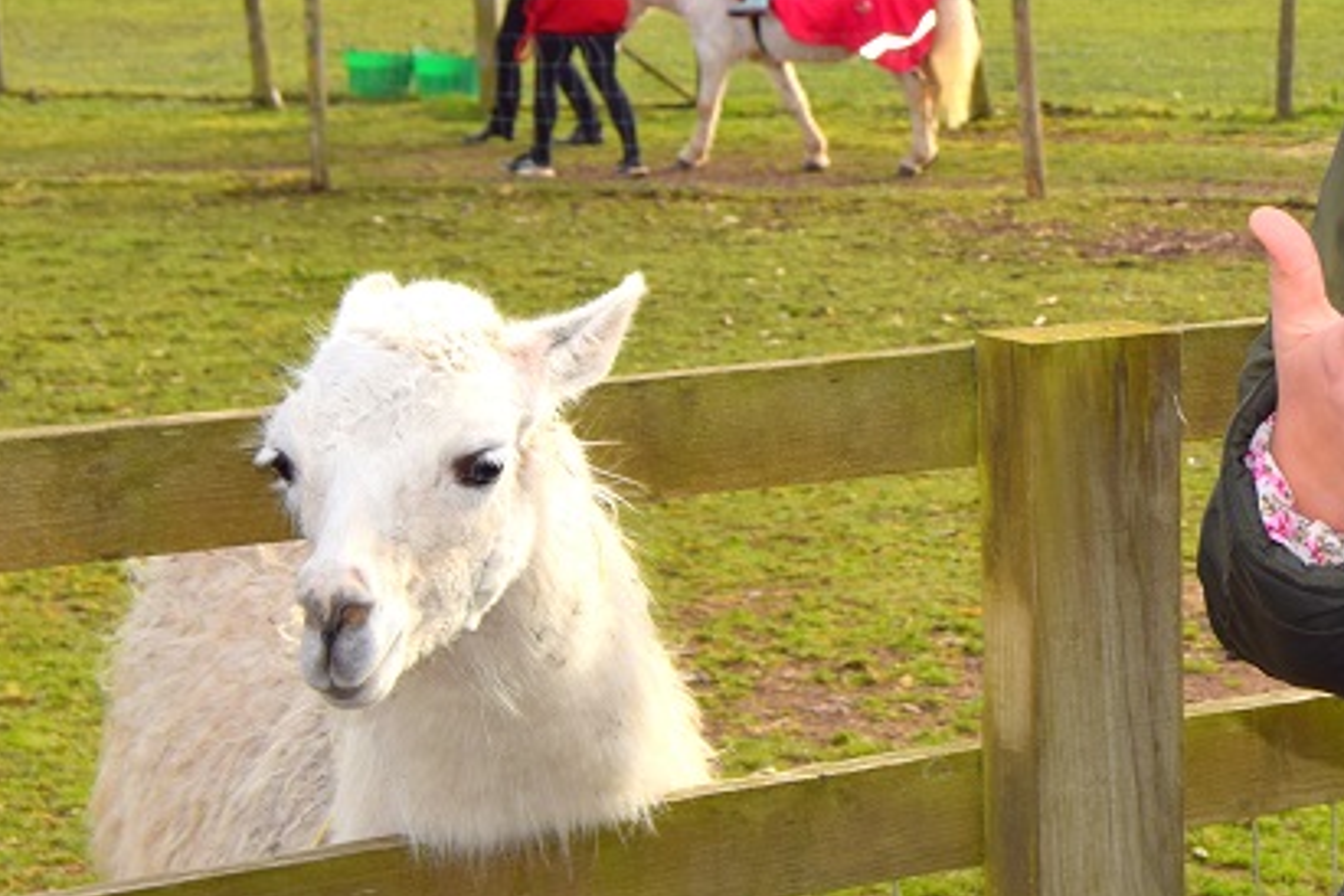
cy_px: 203
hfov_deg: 17.3
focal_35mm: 115
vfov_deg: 11.9
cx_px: 1409
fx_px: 4297
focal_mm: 35
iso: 100
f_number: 9
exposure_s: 1/200
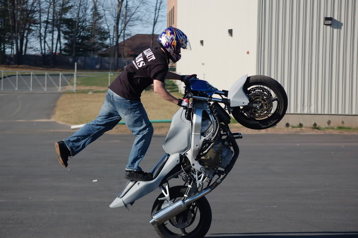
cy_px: 119
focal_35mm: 142
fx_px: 1416
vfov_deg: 9.6
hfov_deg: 14.4
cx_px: 179
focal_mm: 95
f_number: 5.6
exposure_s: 1/500
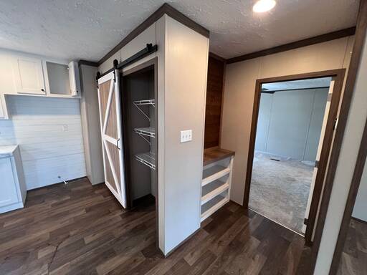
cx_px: 184
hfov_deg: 106.2
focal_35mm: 13
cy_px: 138
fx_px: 138
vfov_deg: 89.9
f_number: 1.8
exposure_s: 1/60
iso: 400
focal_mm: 1.57
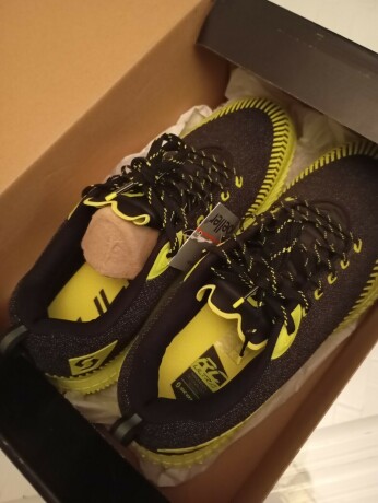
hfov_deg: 49.8
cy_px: 252
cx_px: 189
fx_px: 407
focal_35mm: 28
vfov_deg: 63.4
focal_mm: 4.27
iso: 3902
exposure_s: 1/16.7
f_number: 1.8
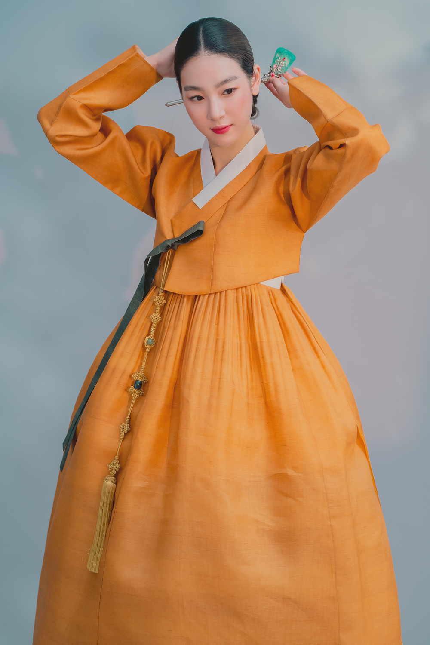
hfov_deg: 15.9
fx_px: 1541
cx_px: 215
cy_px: 322
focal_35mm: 86
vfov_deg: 23.6
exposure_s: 1/125
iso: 400
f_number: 4
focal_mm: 86
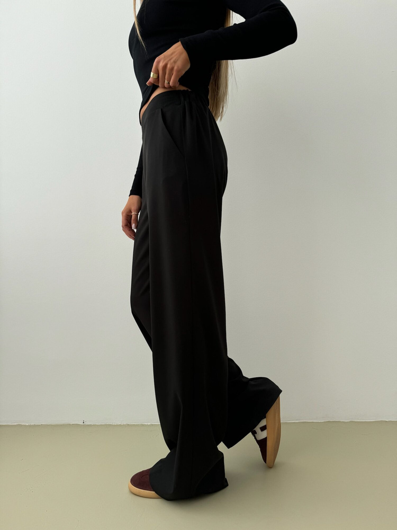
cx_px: 198
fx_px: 367
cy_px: 265
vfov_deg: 71.6
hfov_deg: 56.8
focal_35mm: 24
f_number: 1.78
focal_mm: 6.76
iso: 80
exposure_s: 1/707
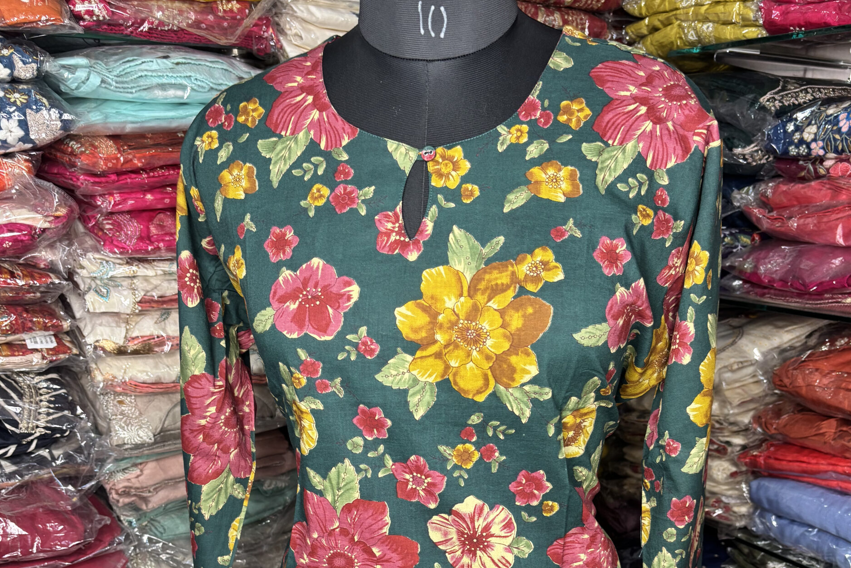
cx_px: 429
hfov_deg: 51.9
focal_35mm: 37
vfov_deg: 33.9
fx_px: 874
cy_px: 515
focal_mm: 5.96
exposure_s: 1/50
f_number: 1.6
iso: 160
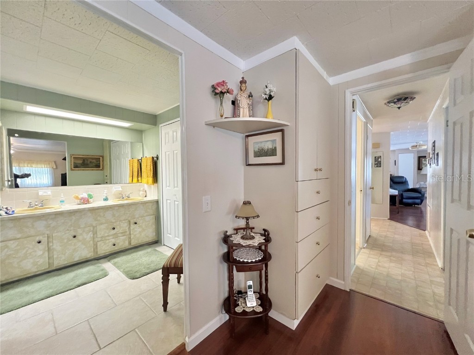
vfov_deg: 89.9
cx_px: 237
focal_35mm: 13
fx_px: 178
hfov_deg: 106.2
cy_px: 178
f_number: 1.8
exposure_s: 1/60
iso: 500
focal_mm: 1.57
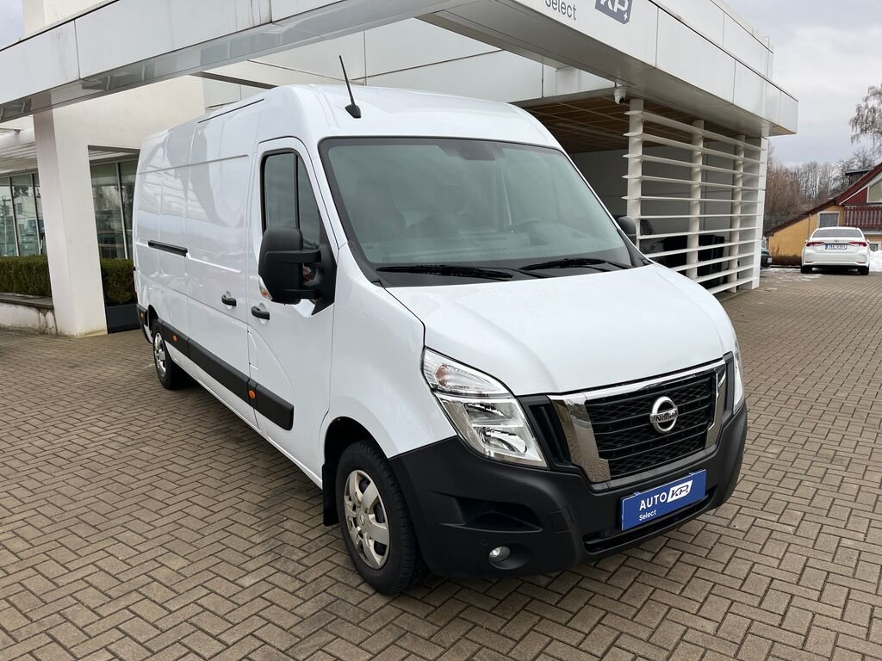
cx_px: 441
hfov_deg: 67.3
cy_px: 330
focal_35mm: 26
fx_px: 662
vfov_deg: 53.1
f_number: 1.6
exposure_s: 1/804
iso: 50
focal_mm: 5.1
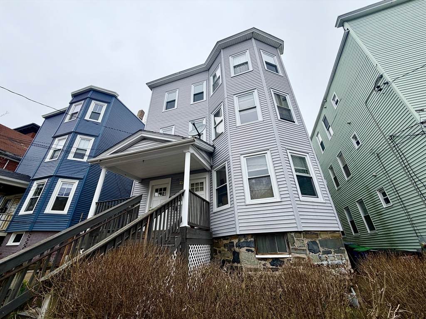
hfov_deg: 102.1
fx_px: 172
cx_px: 213
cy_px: 160
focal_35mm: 14
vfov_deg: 85.7
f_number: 2.2
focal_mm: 2.22
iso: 40
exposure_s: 1/694
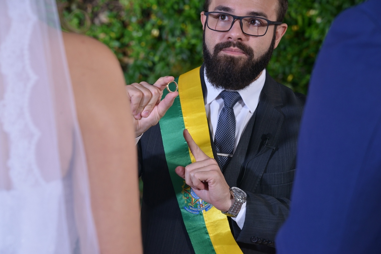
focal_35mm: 120
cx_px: 190
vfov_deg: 11.4
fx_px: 1270
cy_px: 127
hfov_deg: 17.1
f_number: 8
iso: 800
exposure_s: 1/80
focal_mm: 120
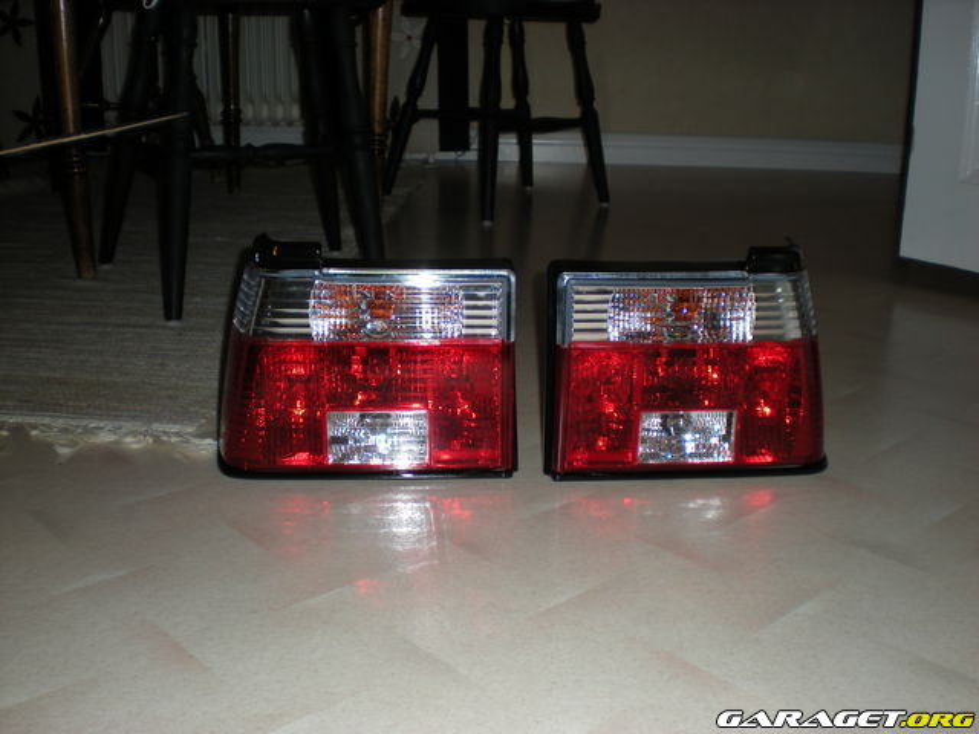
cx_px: 490
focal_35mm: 38
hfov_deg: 49.0
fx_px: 1075
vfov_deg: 37.7
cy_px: 367
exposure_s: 1/60
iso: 64
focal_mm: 6.3
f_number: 3.1
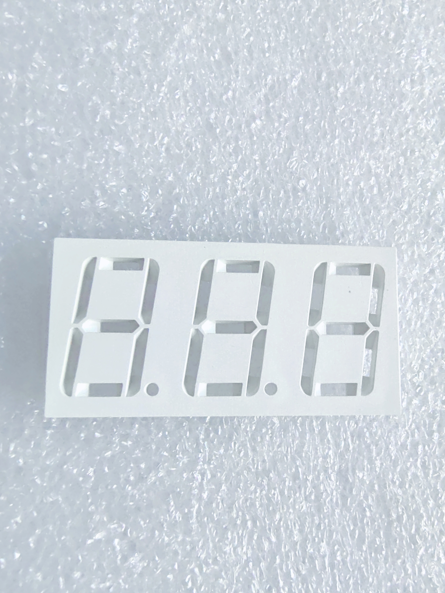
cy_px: 317
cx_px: 227
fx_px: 497
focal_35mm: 29
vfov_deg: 61.6
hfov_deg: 48.2
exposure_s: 1/50
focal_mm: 1.95
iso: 400
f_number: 2.2
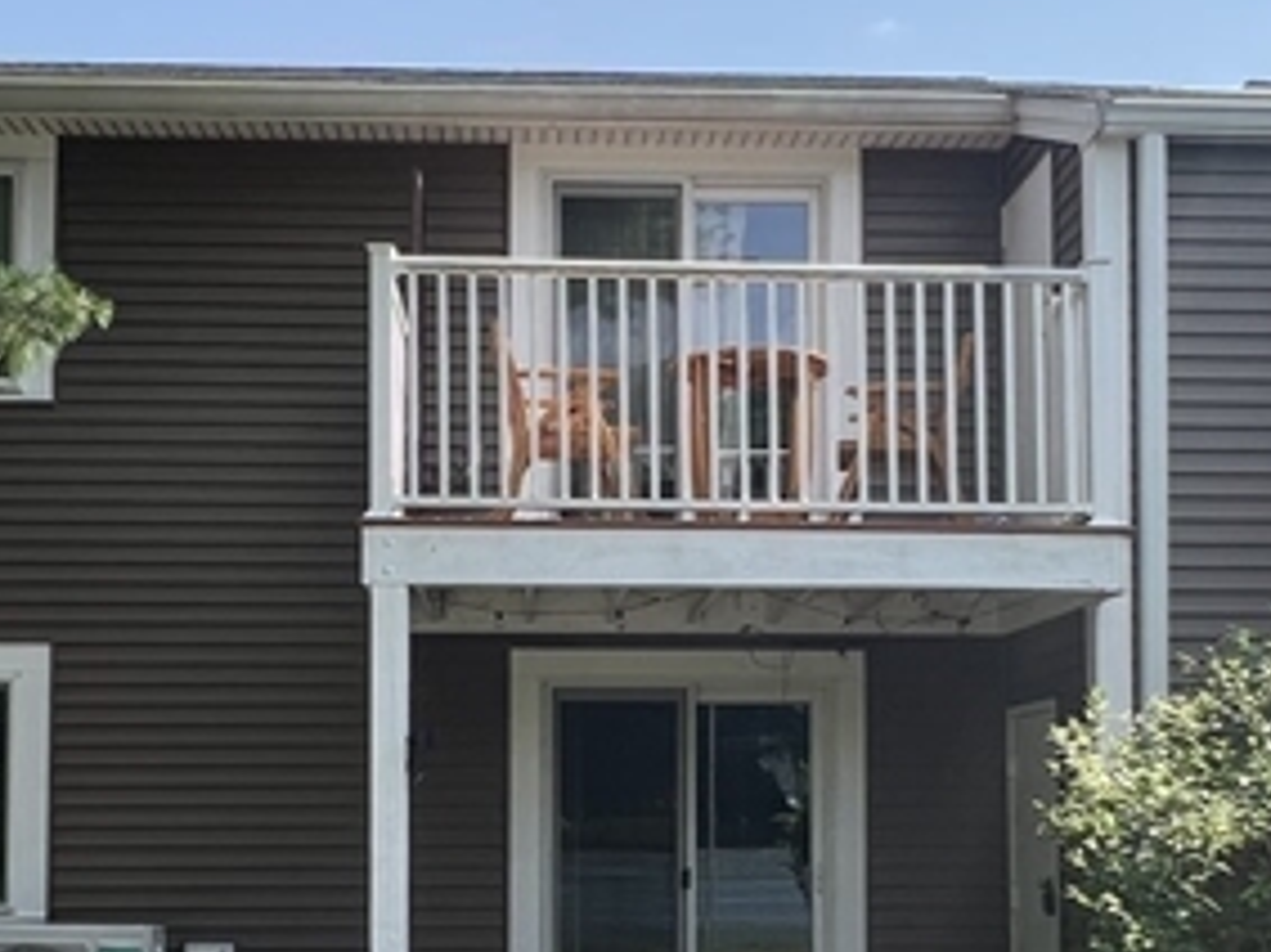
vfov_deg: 30.3
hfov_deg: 40.4
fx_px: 1725
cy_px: 718
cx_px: 593
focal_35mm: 47
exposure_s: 1/490
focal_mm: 1.57
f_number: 1.8
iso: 32
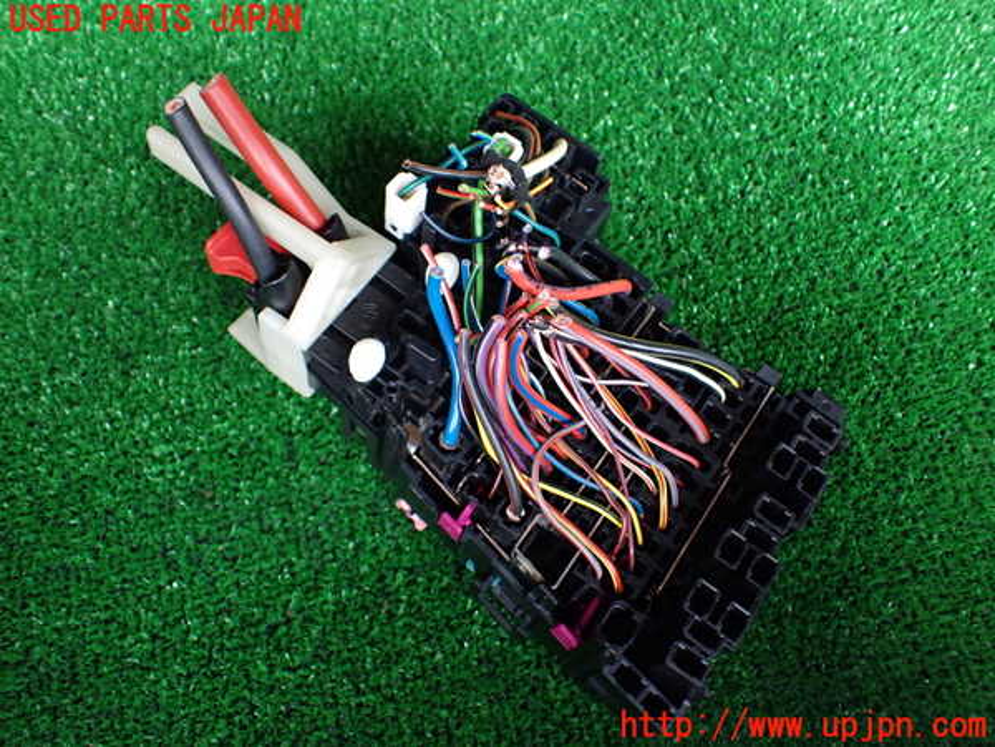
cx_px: 498
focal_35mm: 30
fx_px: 862
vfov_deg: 46.8
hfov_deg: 60.0
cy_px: 374
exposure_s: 1/100
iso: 800
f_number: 2.3
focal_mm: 5.4
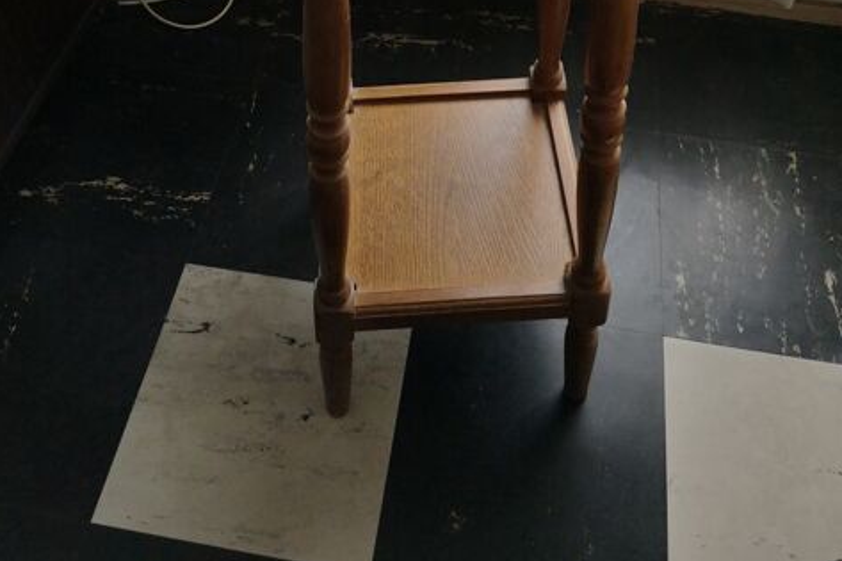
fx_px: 888
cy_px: 20
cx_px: 420
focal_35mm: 38
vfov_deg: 32.6
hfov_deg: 50.7
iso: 100
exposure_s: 1/50
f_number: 1.8
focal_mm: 3.95
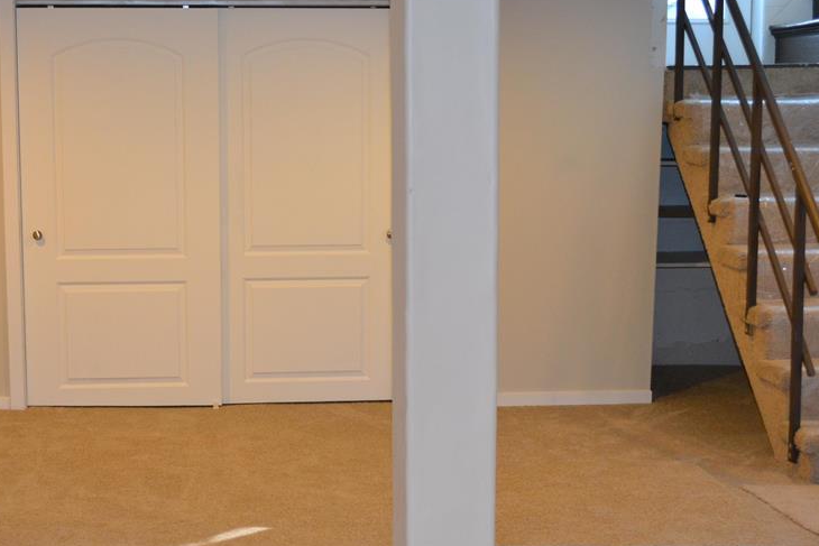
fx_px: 1320
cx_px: 306
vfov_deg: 23.4
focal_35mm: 58
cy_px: 317
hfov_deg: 34.3
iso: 1100
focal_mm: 26
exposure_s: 1/60
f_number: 4.2
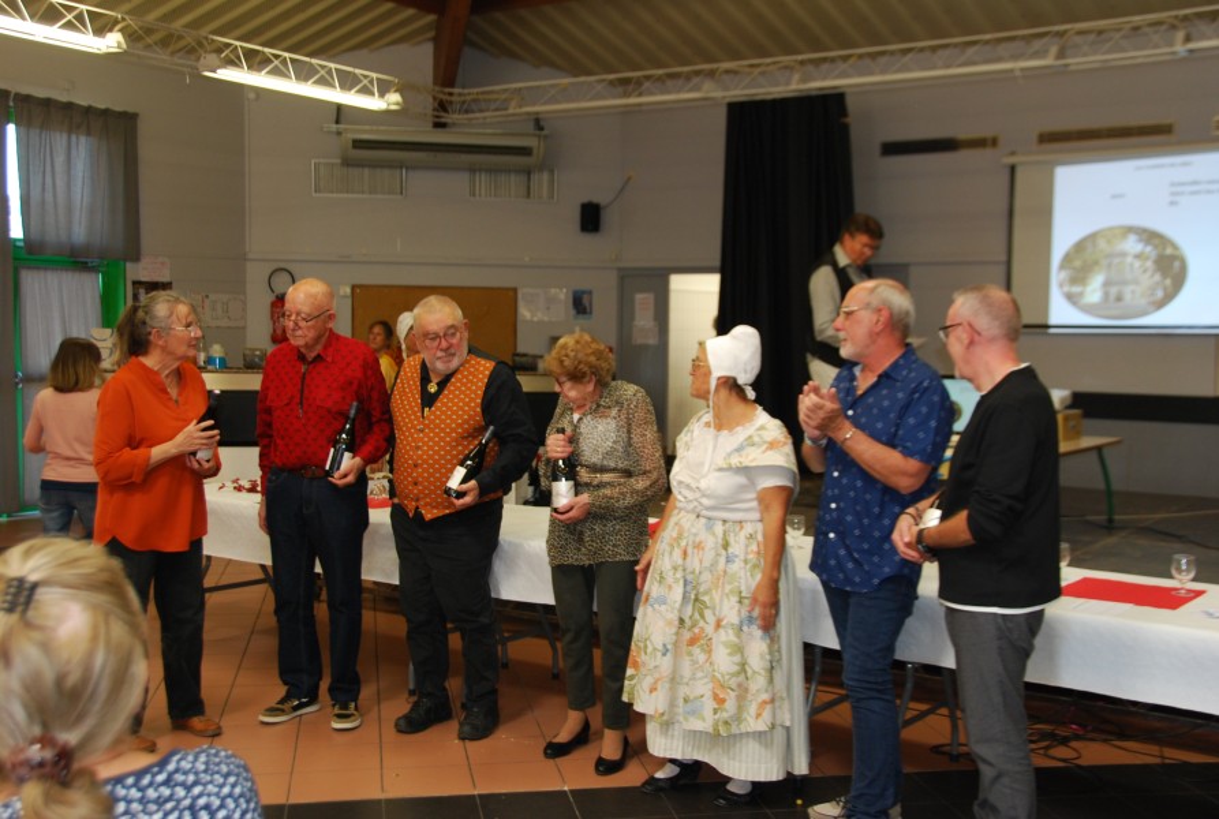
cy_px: 410
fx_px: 1324
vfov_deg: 34.4
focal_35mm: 39
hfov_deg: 49.4
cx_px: 610
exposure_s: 1/60
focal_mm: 26
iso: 400
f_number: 4
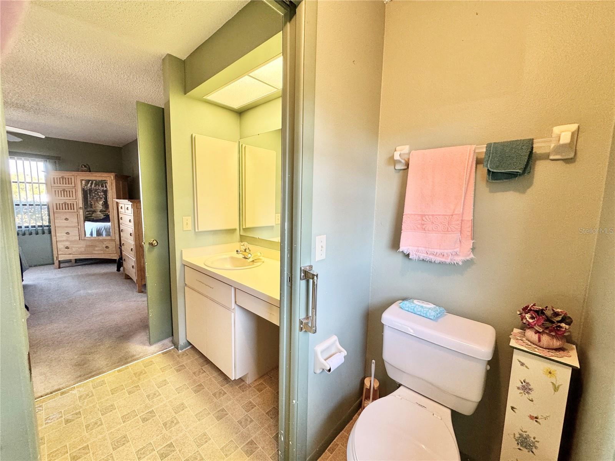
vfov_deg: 85.7
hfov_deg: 102.1
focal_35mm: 14
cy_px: 230
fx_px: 249
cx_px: 308
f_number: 2.2
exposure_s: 1/60
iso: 200
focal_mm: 2.22
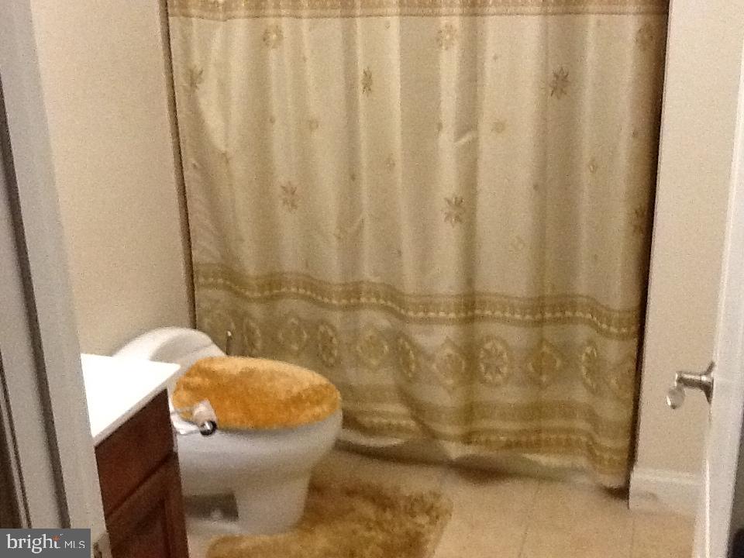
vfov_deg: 32.9
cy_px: 279
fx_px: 946
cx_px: 372
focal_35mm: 44
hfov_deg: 42.9
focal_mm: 2.03
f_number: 2.4
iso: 320
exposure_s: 1/30
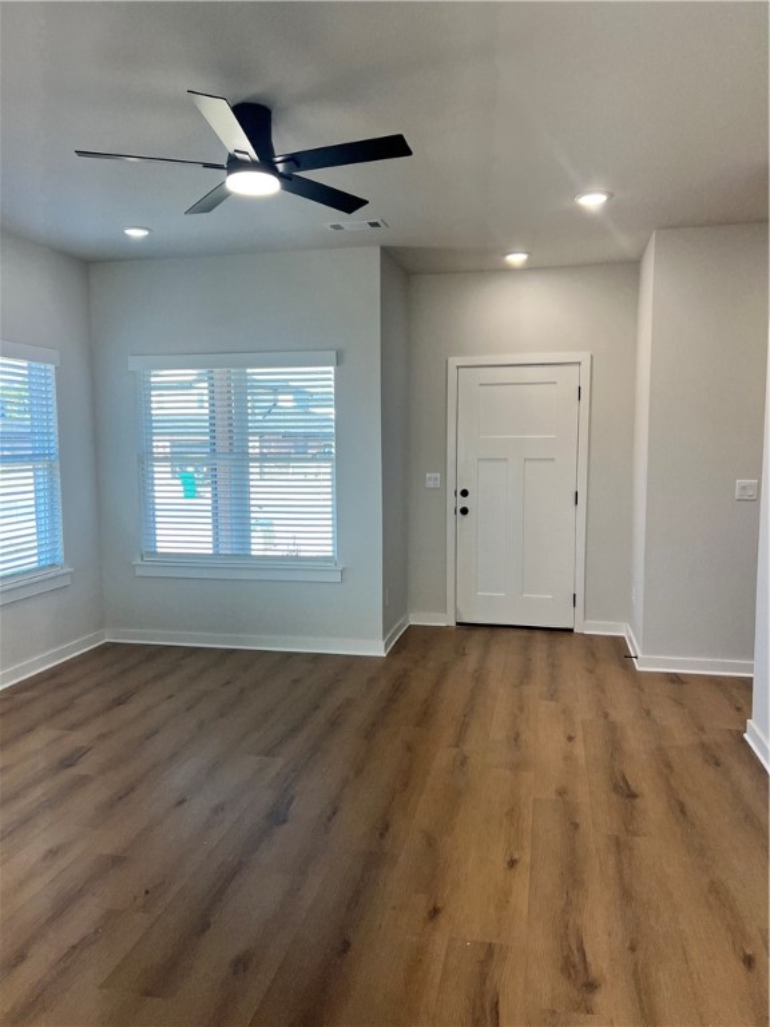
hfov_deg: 53.1
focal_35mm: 26
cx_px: 385
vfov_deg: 67.3
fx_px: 771
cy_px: 514
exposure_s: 1/168
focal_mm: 5.7
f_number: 1.5
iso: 50
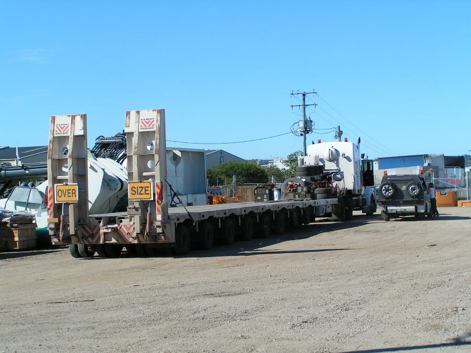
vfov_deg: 18.7
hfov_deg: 24.7
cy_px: 176
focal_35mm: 79
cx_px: 236
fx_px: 1075
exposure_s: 1/640
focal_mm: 12.1
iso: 50
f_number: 5
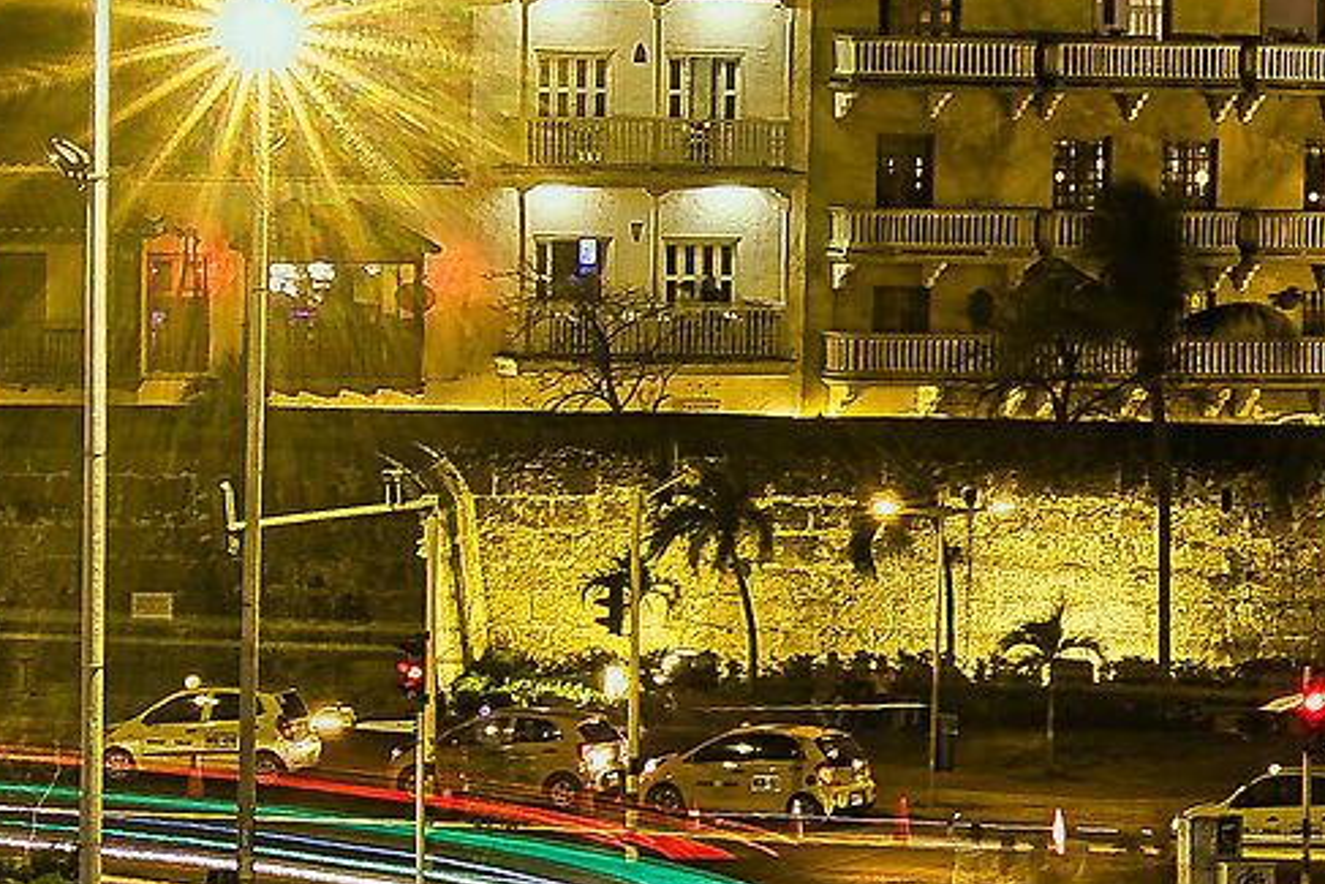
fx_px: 12701
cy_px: 636
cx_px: 1442
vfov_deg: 4.0
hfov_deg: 5.9
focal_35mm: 345
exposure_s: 15
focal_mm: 70
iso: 100
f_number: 22
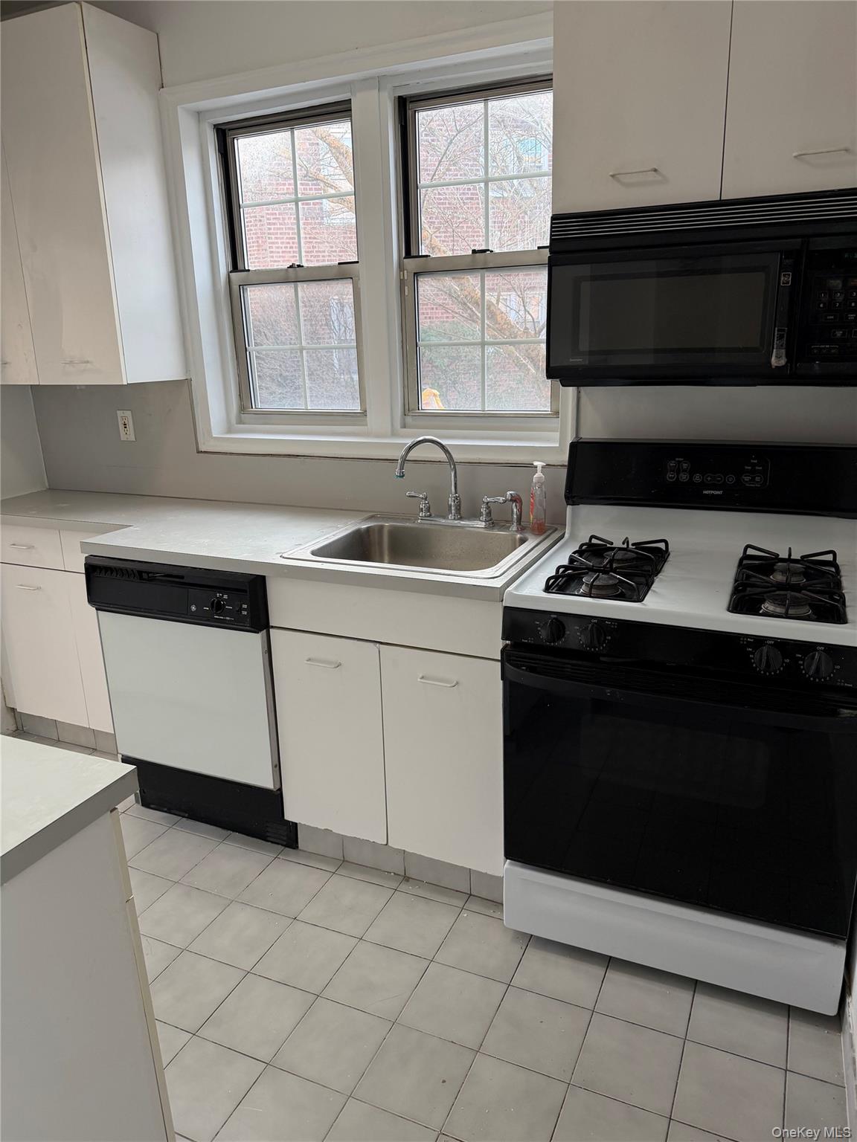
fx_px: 792
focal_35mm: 24
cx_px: 428
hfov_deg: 56.8
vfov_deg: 71.6
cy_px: 571
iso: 125
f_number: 1.78
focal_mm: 6.76
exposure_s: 1/120
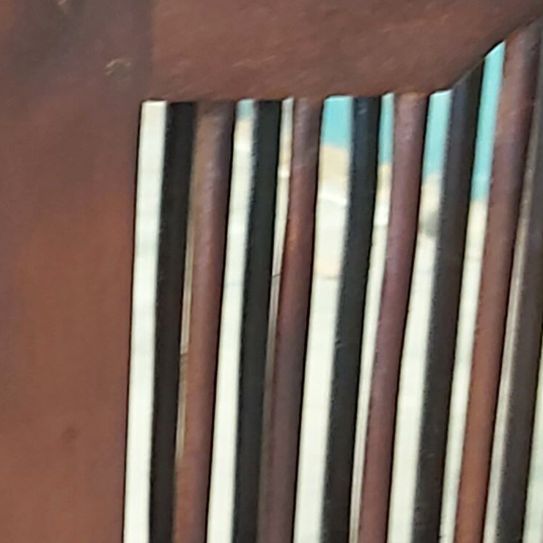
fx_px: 2218
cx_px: -9
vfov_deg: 13.8
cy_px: 531
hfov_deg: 13.7
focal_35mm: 125
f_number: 1.7
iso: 640
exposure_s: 1/24
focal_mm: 3.92
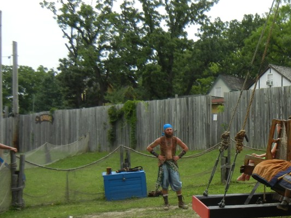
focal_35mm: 58
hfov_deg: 31.2
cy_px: 138
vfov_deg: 25.1
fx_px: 487
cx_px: 281
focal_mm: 5.4
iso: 160
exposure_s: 1/580
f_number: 3.5
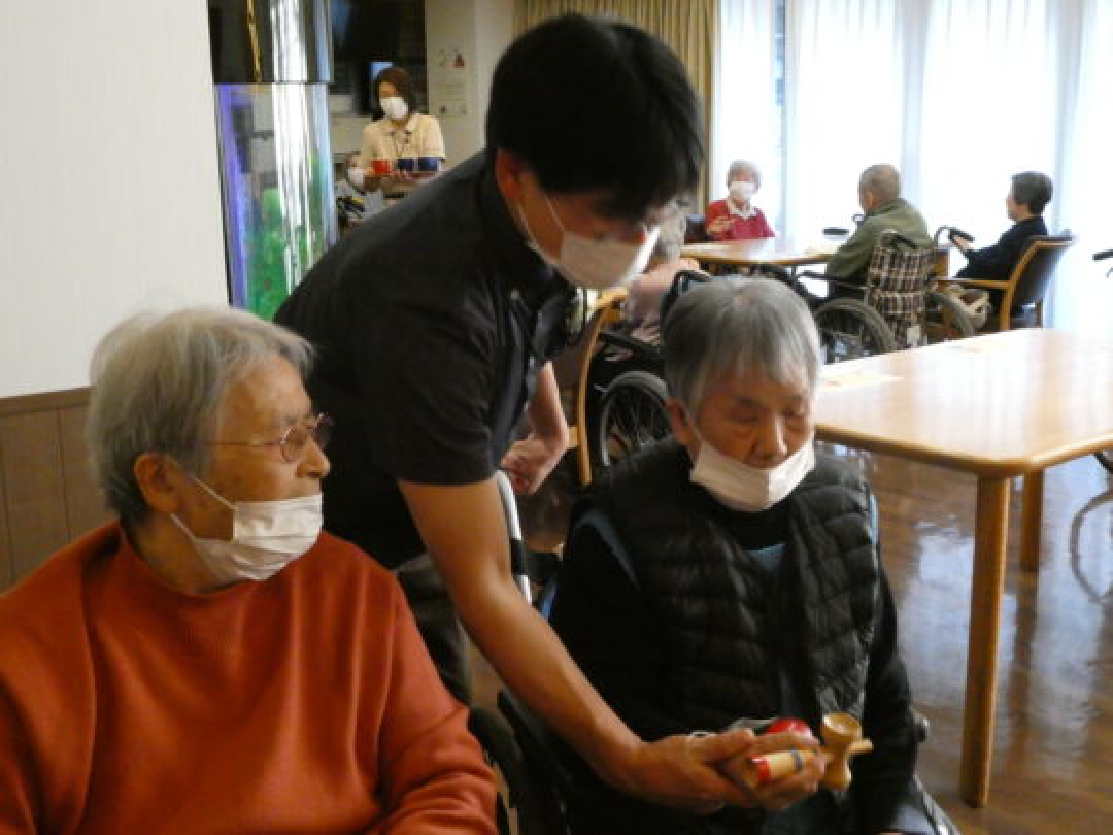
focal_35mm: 40
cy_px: 418
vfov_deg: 36.0
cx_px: 556
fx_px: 1286
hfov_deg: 46.8
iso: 1600
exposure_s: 1/50
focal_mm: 7.2
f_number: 6.3
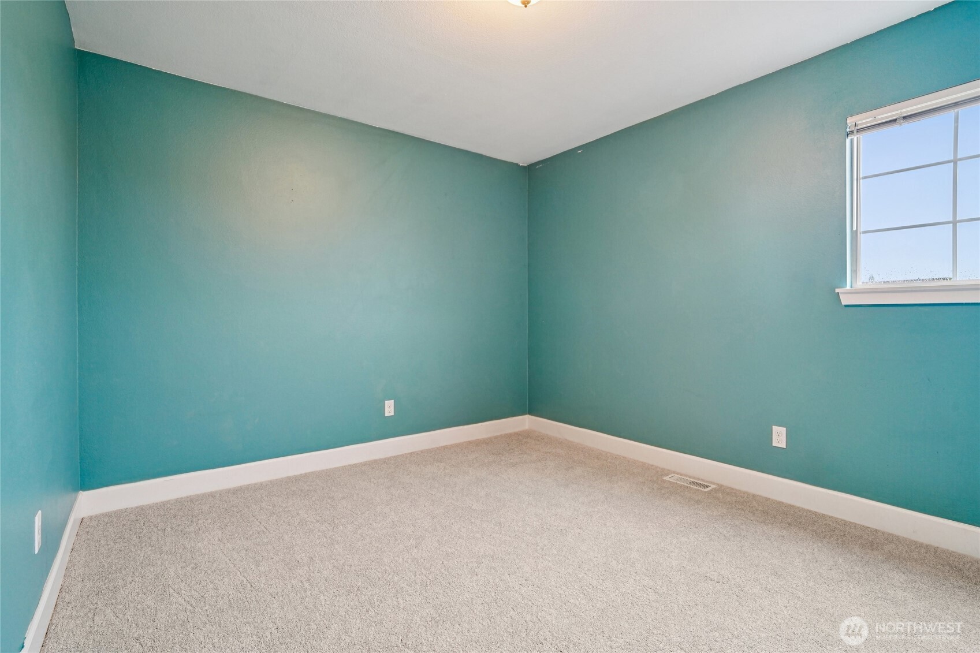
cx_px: 490
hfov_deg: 96.7
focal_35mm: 16
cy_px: 326
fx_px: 435
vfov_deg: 73.7
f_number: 8
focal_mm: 16
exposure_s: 1/13
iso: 1600
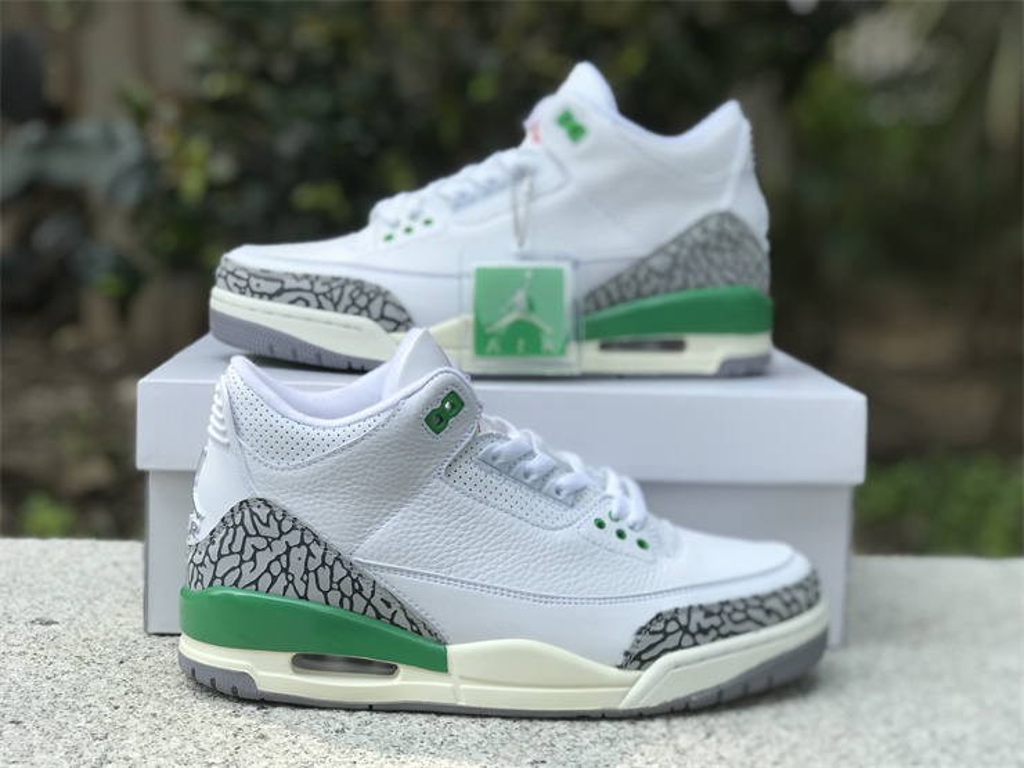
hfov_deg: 33.8
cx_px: 512
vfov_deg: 25.7
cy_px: 384
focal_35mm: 57
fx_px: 1686
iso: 20
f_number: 2.8
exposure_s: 1/458
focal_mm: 6.6
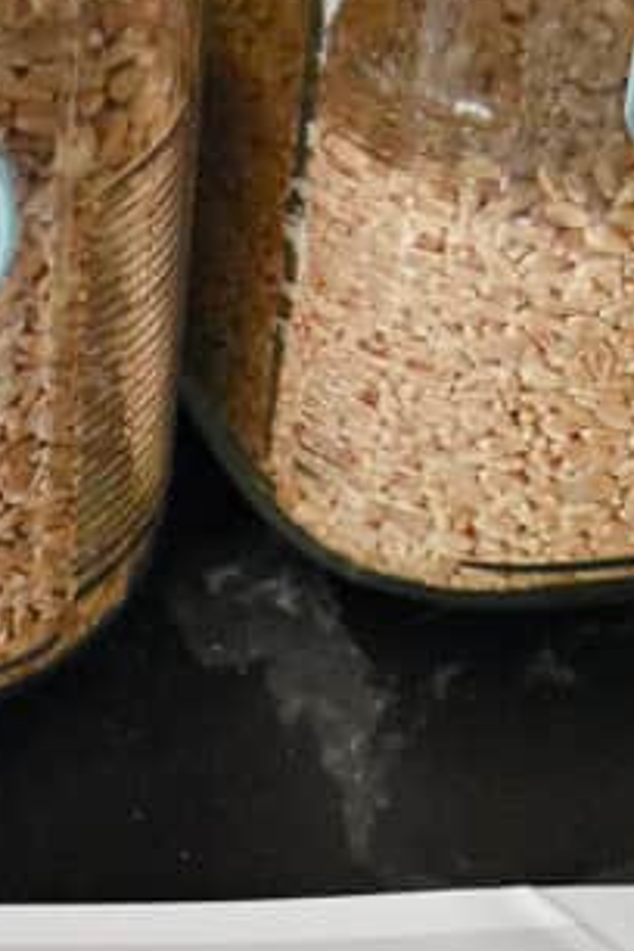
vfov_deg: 15.9
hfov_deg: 10.7
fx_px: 3320
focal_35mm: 126
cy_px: 1022
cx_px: -154
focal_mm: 25
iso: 2500
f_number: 4
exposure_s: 1/60
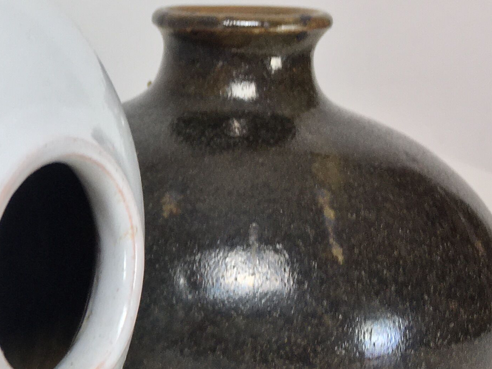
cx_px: -138
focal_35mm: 84
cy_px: 273
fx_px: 1194
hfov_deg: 21.2
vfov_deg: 17.5
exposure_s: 1/33
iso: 25
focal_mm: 4.15
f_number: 2.2
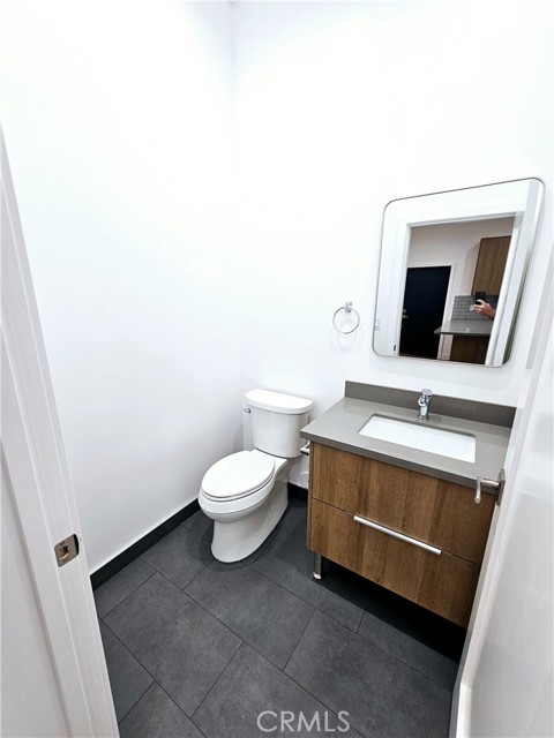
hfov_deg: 89.9
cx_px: 277
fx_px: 277
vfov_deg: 106.2
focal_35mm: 13
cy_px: 369
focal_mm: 2.2
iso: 50
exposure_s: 1/60.2
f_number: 2.2
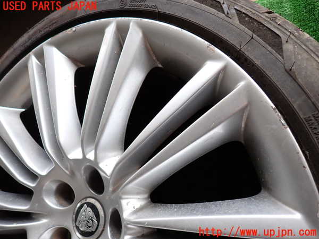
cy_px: 120
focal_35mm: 25
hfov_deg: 69.4
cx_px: 160
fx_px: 230
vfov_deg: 54.9
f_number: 2
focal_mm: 4.5
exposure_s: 1/400
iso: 100
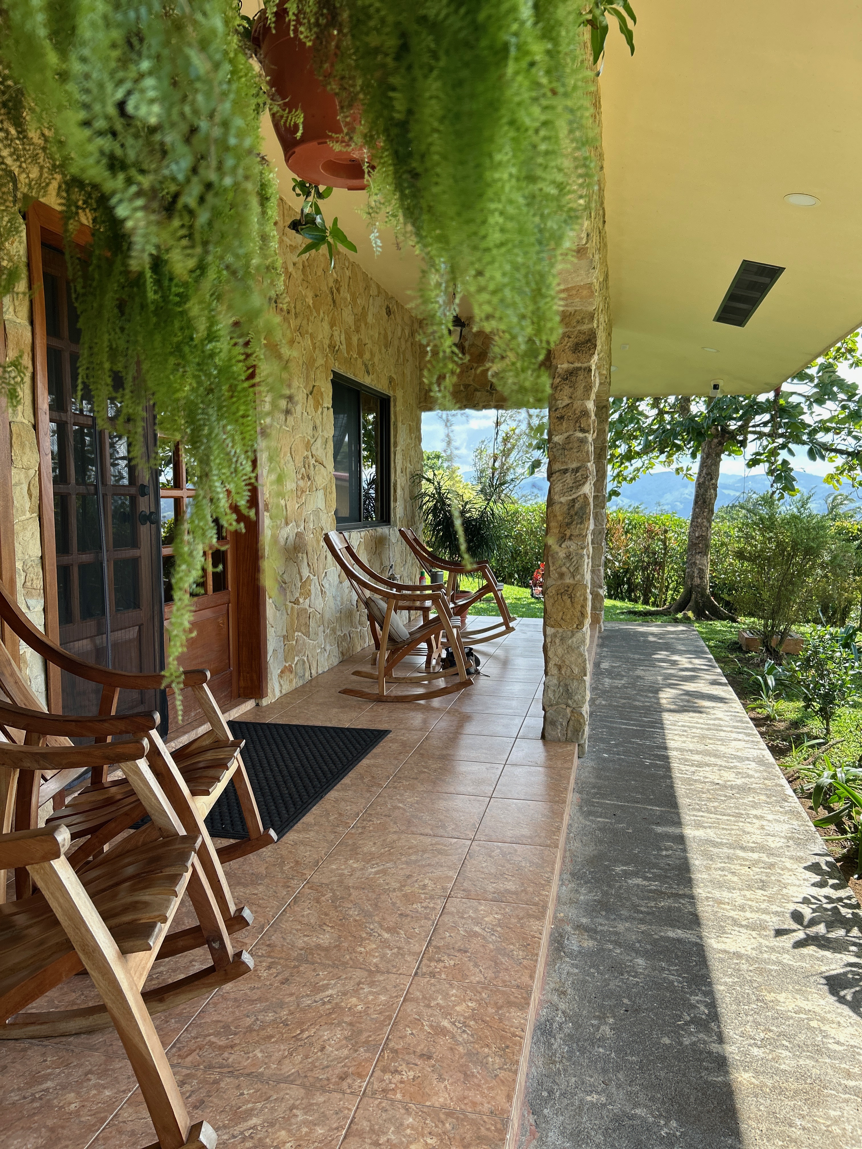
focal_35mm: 26
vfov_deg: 67.3
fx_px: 863
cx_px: 431
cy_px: 574
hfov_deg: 53.1
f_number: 1.5
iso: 50
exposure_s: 1/650
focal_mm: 5.7
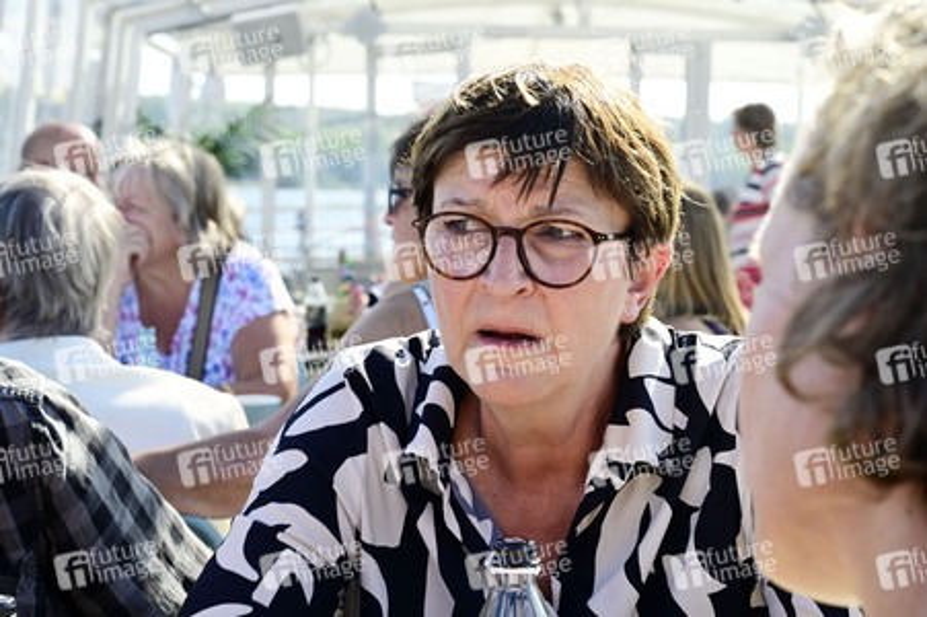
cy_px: 308
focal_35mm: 70
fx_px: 1801
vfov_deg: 19.4
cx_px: 464
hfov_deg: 28.9
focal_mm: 70
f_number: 10
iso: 250
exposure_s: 1/160
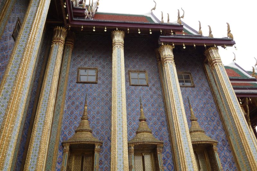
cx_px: 128
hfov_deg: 63.7
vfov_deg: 44.9
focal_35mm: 29
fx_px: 207
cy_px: 86
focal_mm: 10.77
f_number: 5.6
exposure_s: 1/250
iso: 200
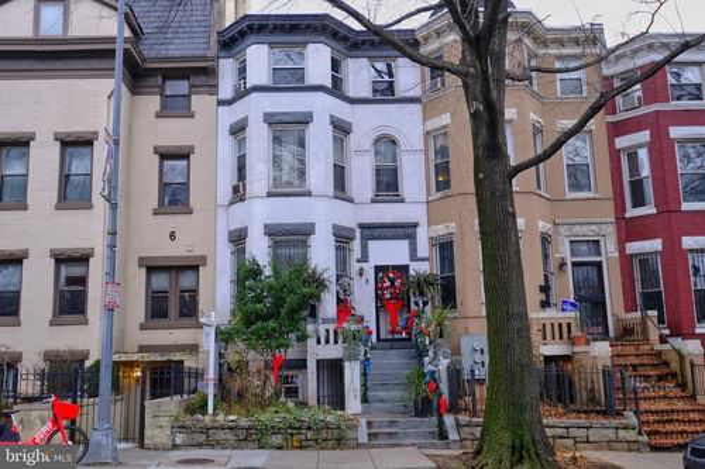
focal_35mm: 36
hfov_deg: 53.1
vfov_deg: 36.8
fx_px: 705
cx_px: 352
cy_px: 234
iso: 160
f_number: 4
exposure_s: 1/60
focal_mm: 24
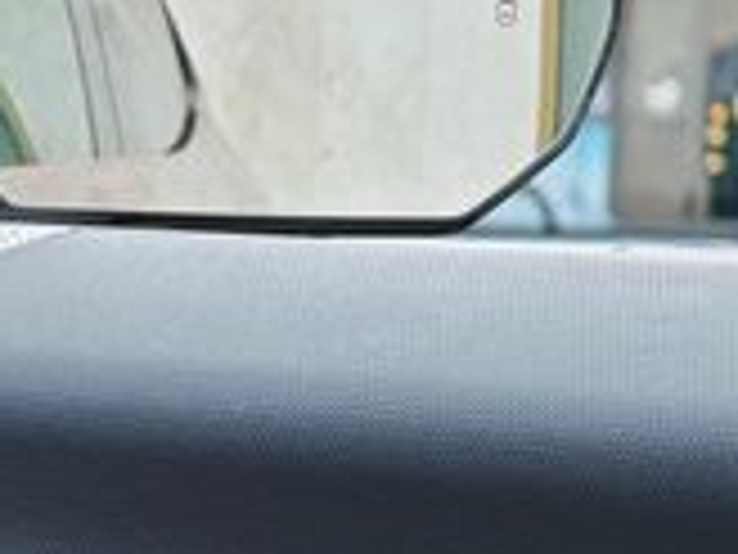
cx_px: -436
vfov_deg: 6.4
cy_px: 522
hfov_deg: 8.3
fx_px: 4967
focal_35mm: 233
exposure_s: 1/386
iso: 50
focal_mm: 11.5
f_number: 1.8
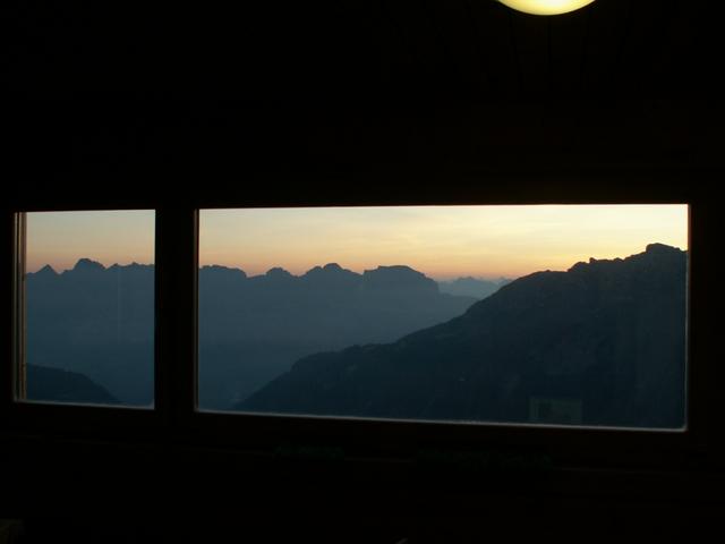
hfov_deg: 46.8
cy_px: 272
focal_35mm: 40
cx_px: 362
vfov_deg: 36.0
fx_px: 838
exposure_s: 1/50
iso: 50
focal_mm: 6.59
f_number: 3.5
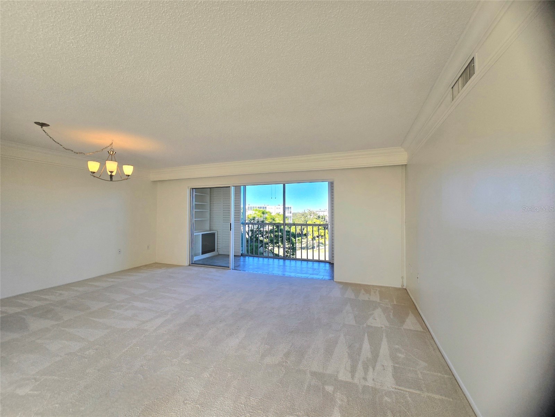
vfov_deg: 89.9
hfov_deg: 106.2
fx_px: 208
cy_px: 208
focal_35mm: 13
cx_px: 278
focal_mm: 2.2
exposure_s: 1/250
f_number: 2.2
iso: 50
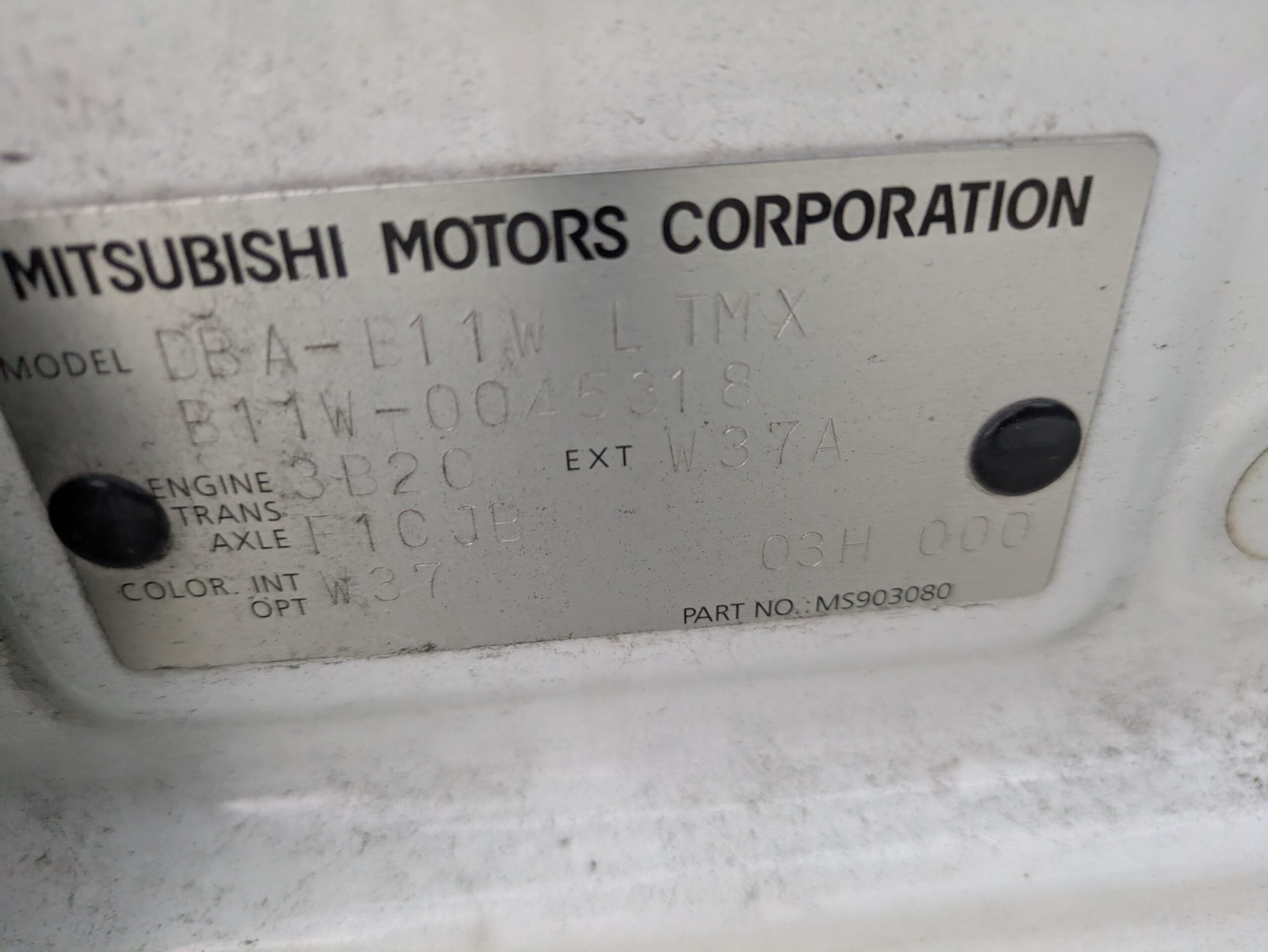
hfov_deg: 69.4
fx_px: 916
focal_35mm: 25
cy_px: 476
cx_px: 634
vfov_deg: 54.9
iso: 453
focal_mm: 5.43
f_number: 1.89
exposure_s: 1/60
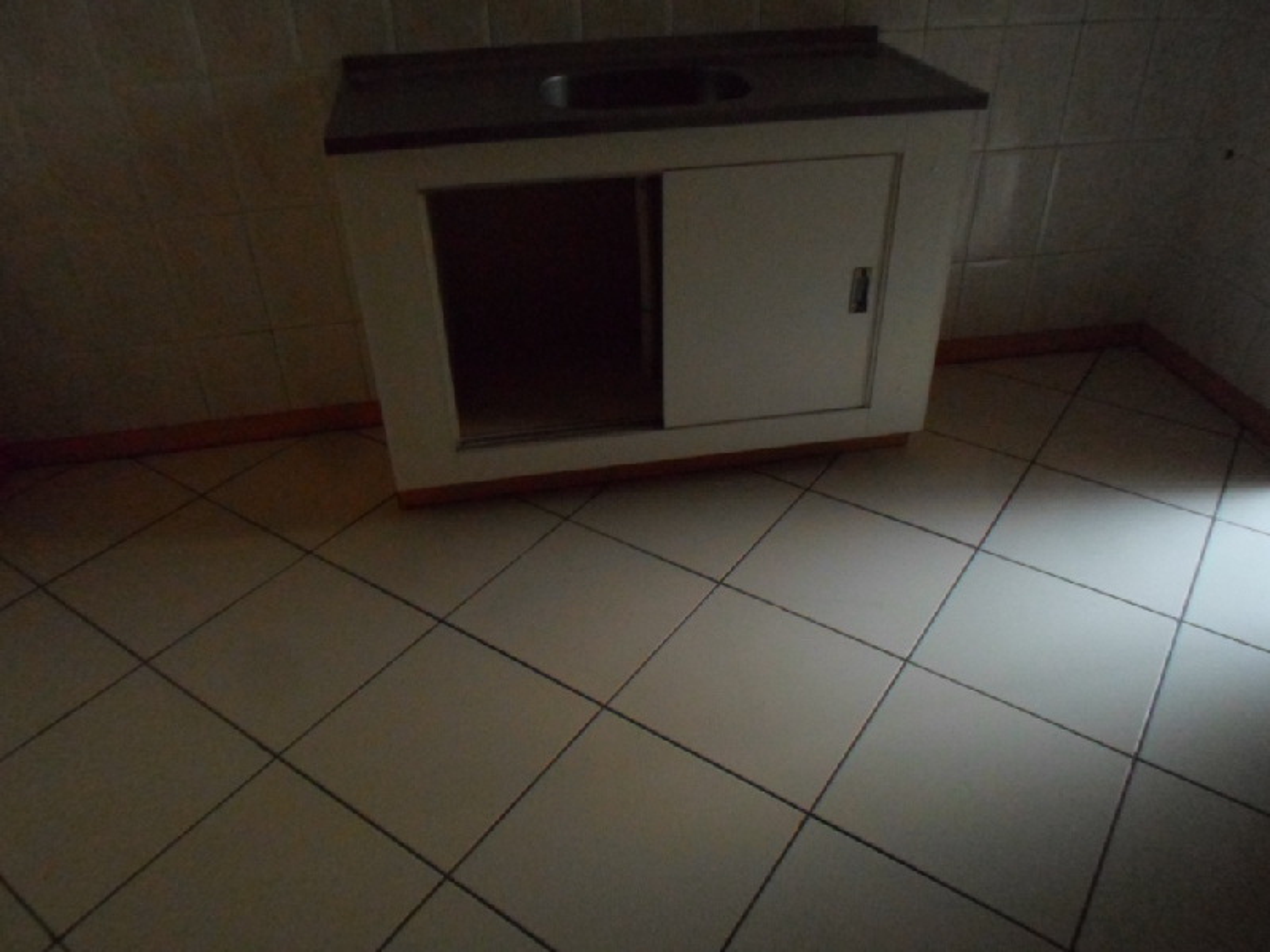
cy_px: 476
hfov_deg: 69.4
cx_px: 635
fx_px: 917
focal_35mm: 25
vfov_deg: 54.9
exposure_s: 1/20
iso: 640
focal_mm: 4.5
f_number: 2.5
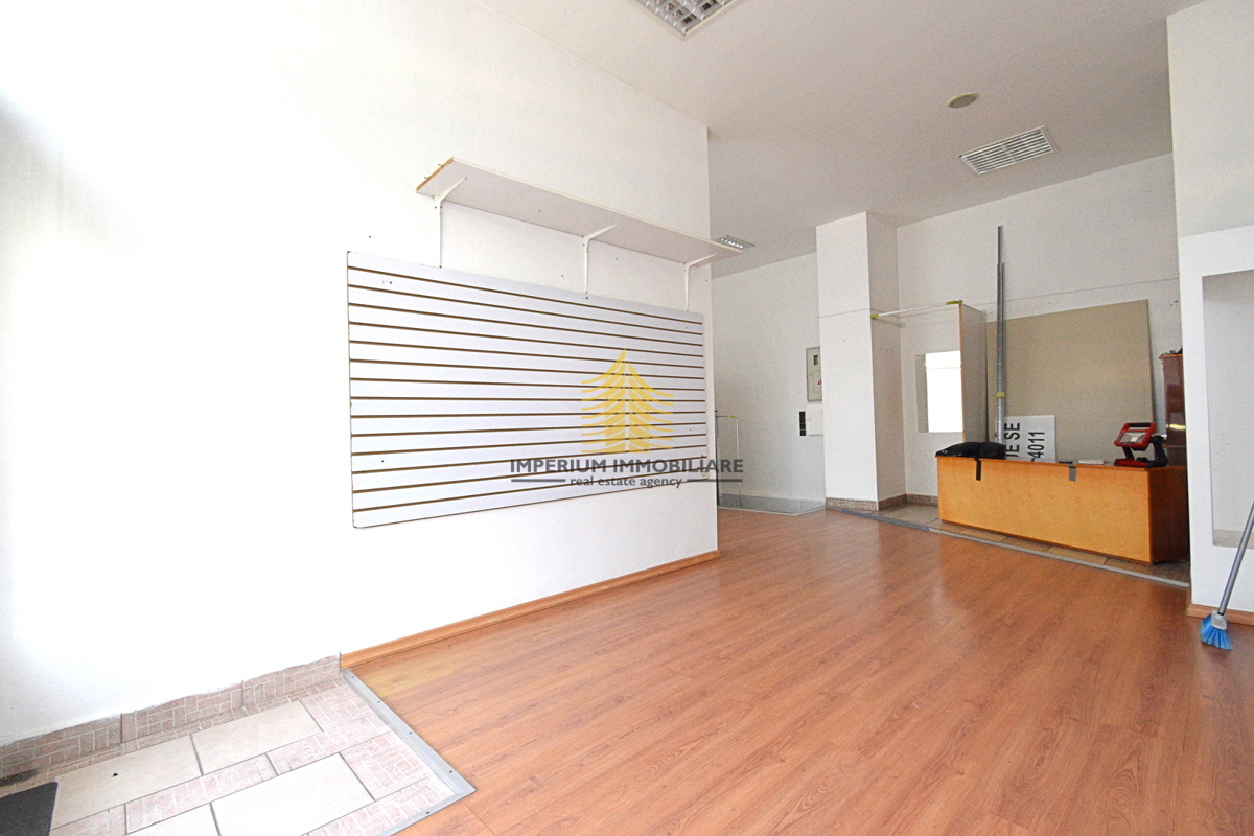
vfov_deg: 77.3
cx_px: 627
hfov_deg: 100.4
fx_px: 522
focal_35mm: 15
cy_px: 418
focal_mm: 10
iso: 2800
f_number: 10
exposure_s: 1/30
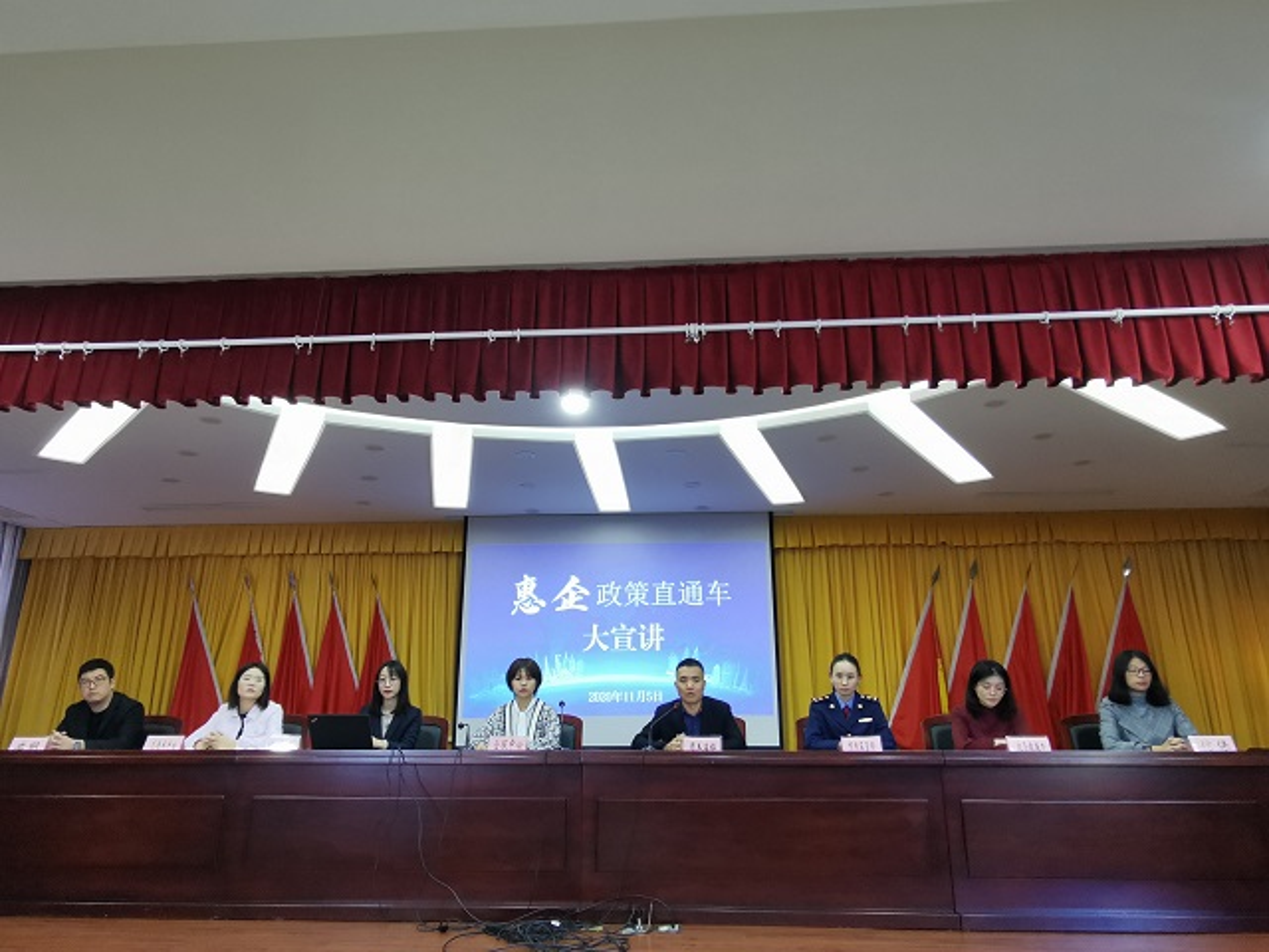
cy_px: 476
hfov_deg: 73.9
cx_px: 634
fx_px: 843
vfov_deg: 58.9
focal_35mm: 23
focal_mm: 2.35
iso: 400
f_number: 2.2
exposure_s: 1/25
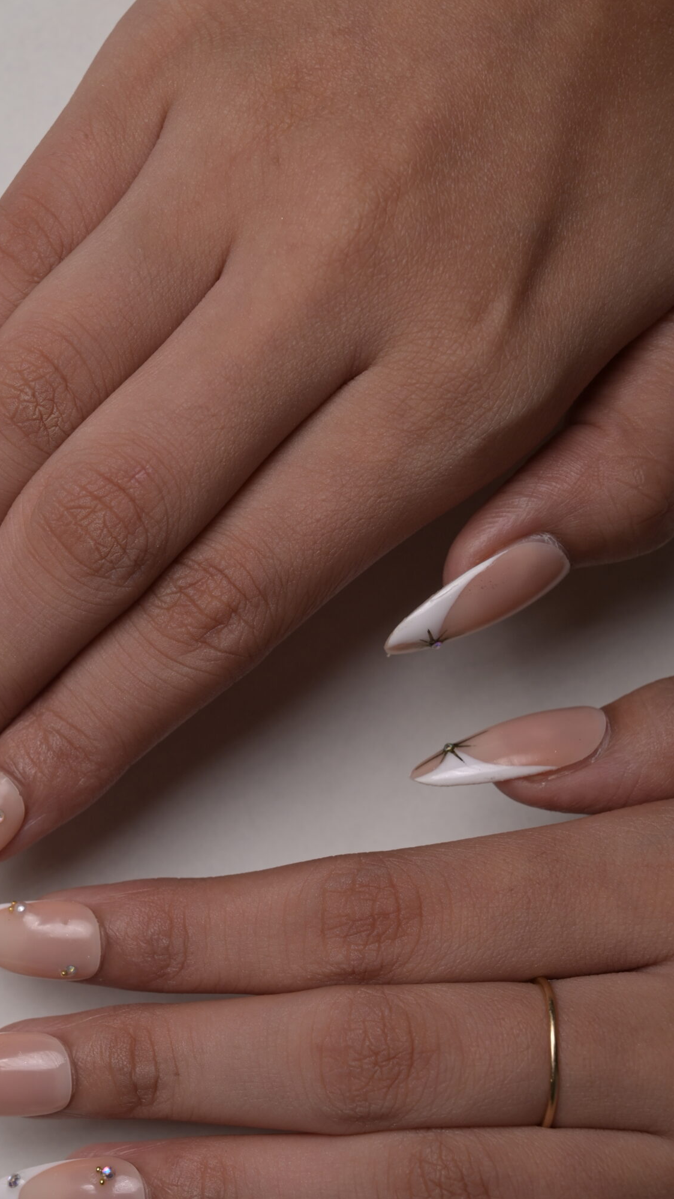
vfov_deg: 22.6
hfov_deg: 12.8
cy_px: 748
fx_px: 2986
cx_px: 190
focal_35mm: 94
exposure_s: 1/160
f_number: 9
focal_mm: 70
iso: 250
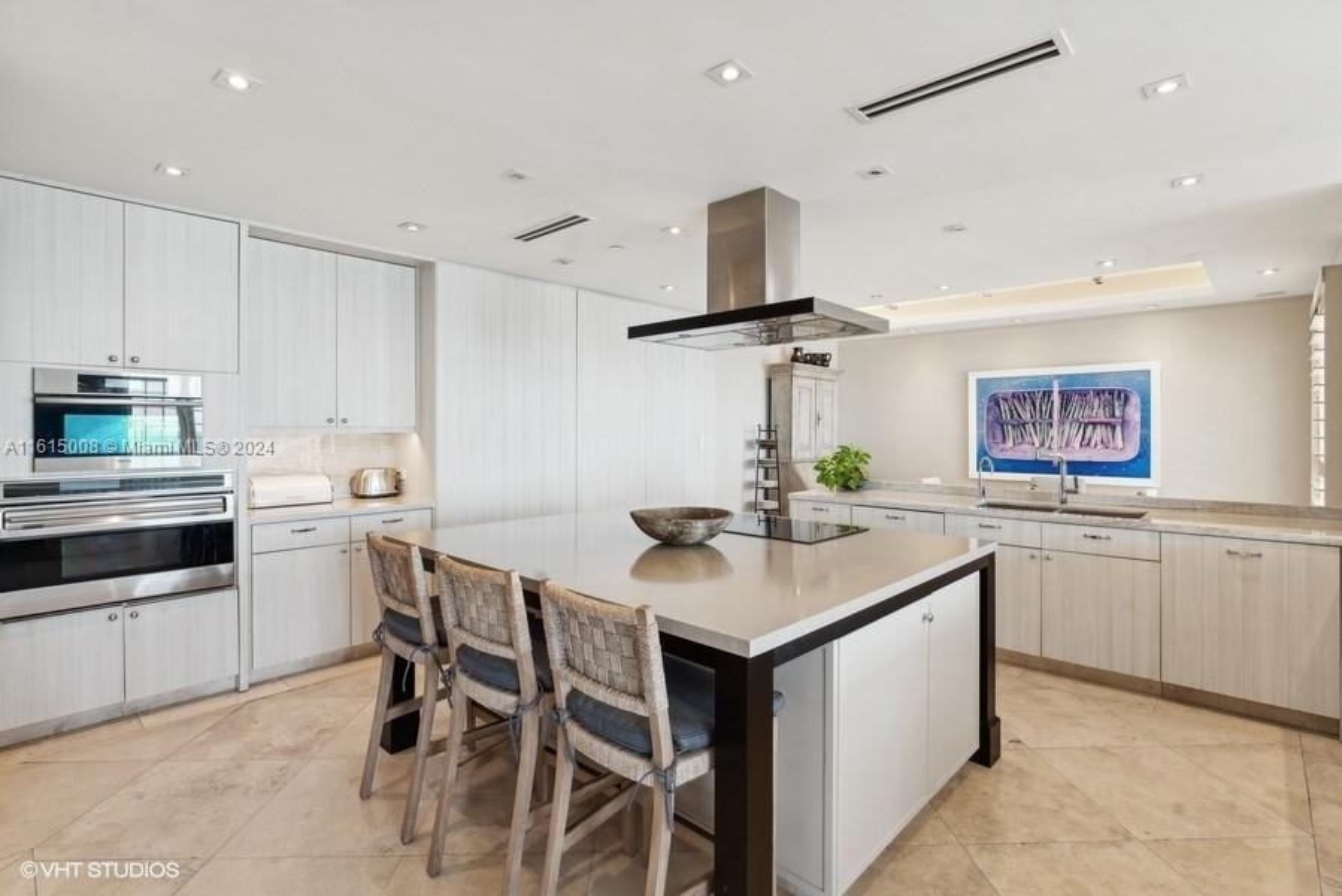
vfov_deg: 71.1
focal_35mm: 17
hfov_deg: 93.9
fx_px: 626
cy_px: 448
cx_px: 671
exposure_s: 1/13
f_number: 9
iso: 200
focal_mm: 16.8
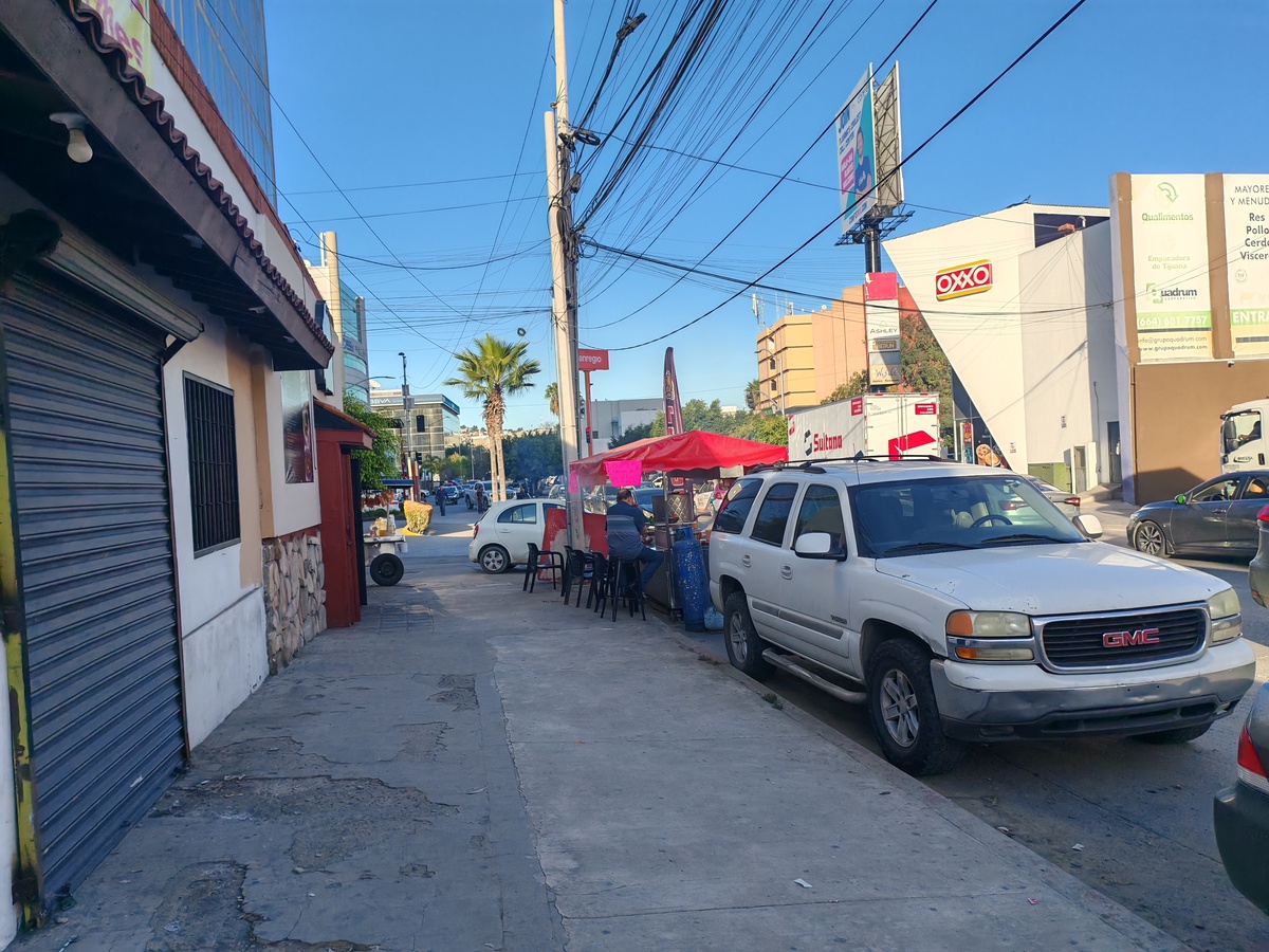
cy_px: 476
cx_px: 634
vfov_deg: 51.4
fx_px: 990
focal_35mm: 27
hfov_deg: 65.3
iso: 50
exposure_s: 1/2000
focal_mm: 5.52
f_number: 1.95
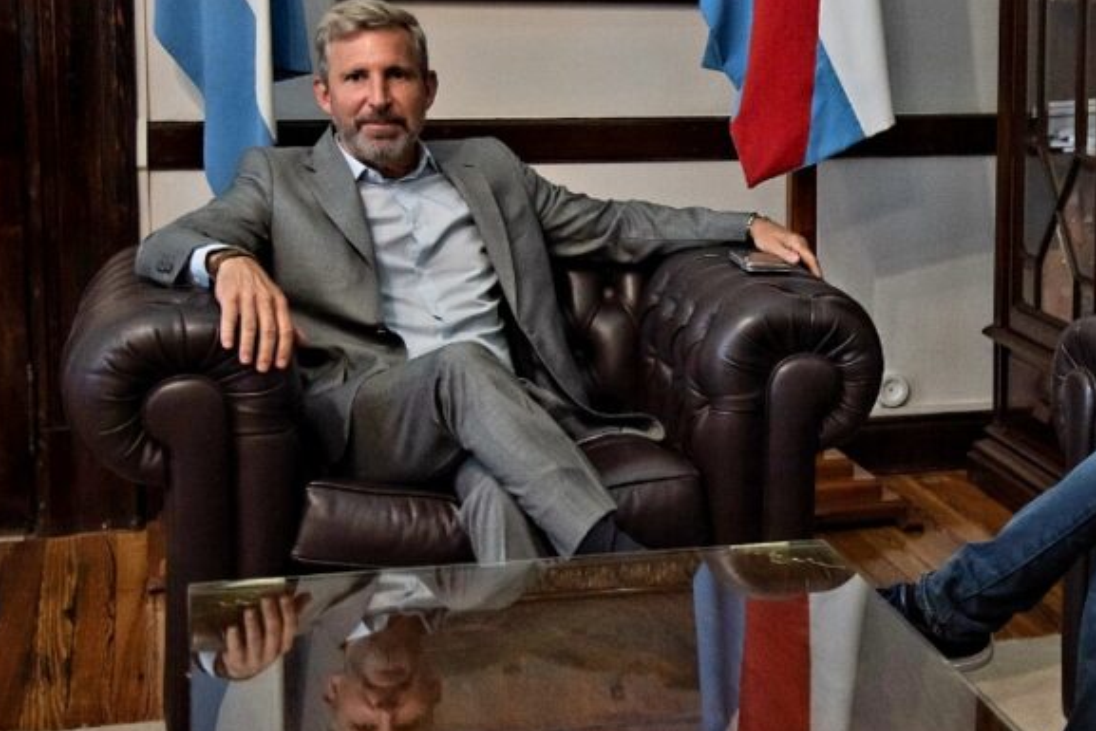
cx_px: 952
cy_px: 248
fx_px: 2162
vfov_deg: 19.1
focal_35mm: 71
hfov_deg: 27.6
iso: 1250
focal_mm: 40
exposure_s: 1/250
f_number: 4
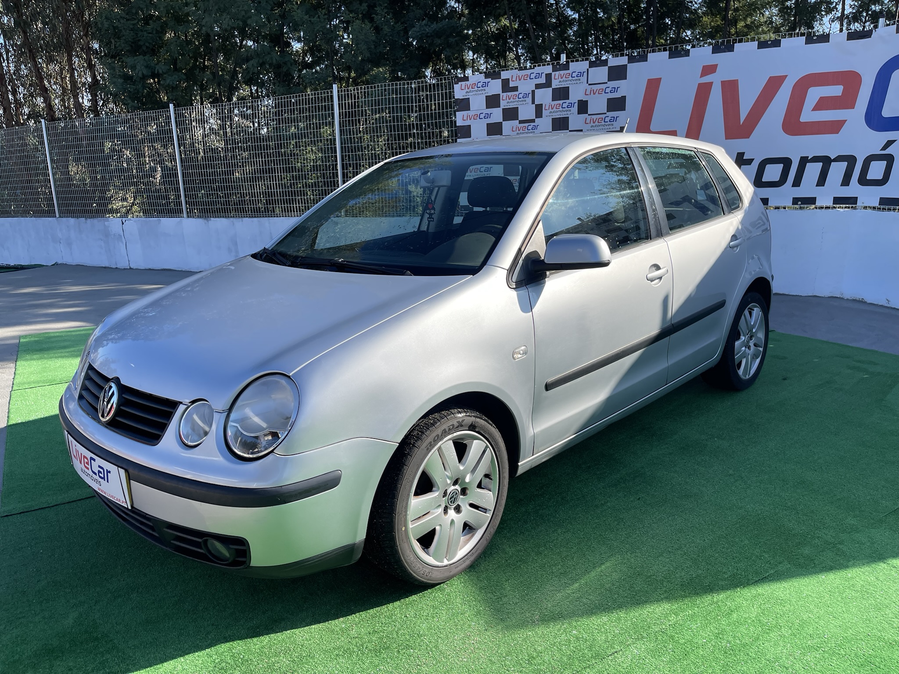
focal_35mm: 26
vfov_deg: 53.1
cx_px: 450
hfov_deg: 67.3
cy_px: 337
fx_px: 675
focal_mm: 5.1
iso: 32
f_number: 1.6
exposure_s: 1/2387
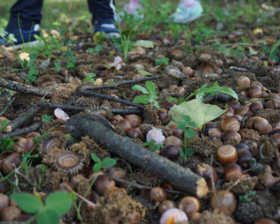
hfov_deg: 37.6
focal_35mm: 50
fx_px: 411
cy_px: 112
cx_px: 142
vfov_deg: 30.5
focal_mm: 29
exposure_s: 1/60
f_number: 4.5
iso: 100
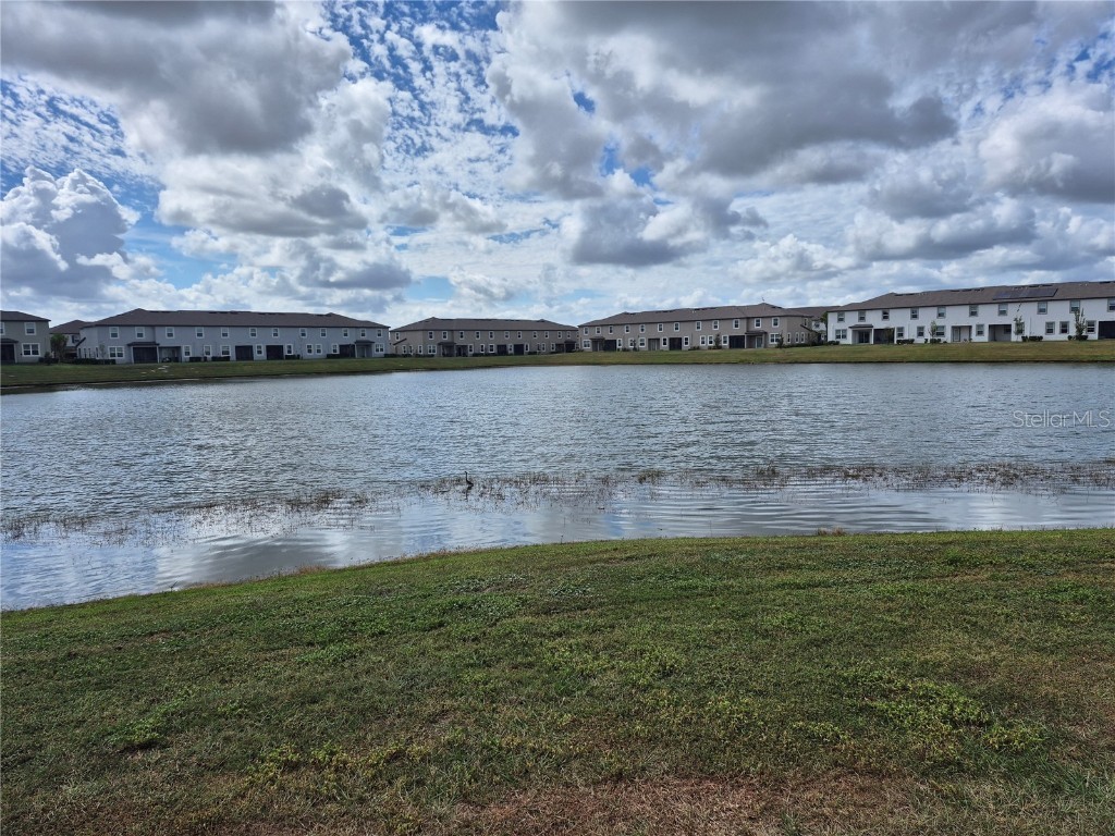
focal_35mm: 23
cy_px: 418
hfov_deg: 73.9
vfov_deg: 58.9
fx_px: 741
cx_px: 558
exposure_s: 1/3064
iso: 25
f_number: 1.8
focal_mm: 5.4
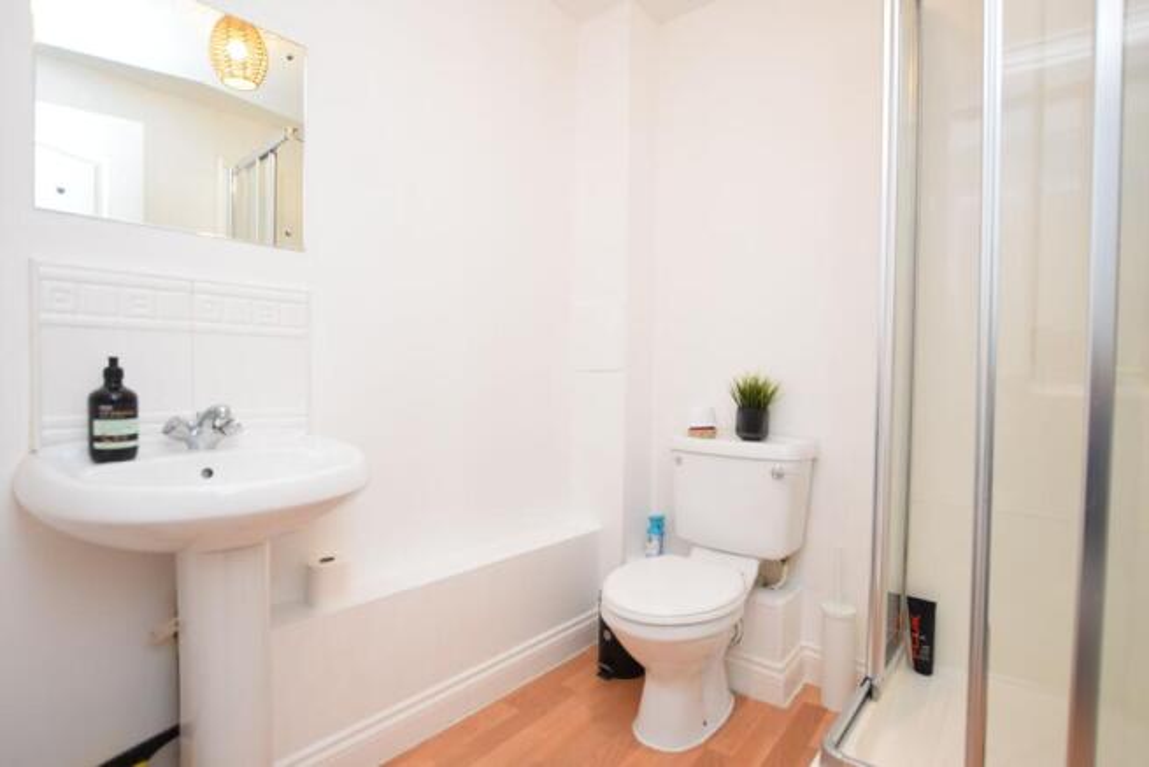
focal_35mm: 18
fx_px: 575
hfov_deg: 90.0
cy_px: 384
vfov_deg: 67.4
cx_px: 574
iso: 800
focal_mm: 12
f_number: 4
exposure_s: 1/60
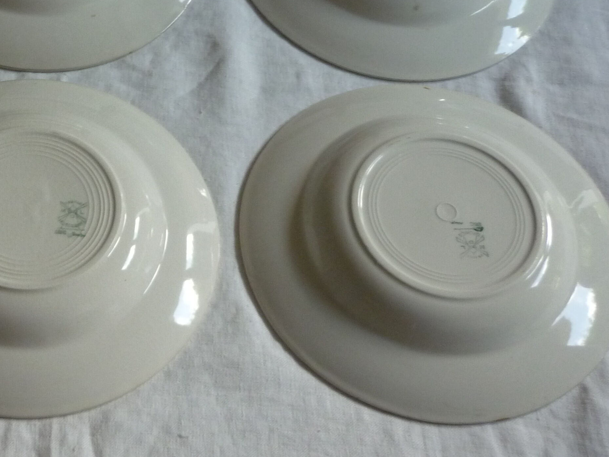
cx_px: 41
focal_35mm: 65
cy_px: 154
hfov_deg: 28.5
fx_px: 1144
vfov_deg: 22.5
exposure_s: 1/30
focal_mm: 5.5
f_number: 2.8
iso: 200
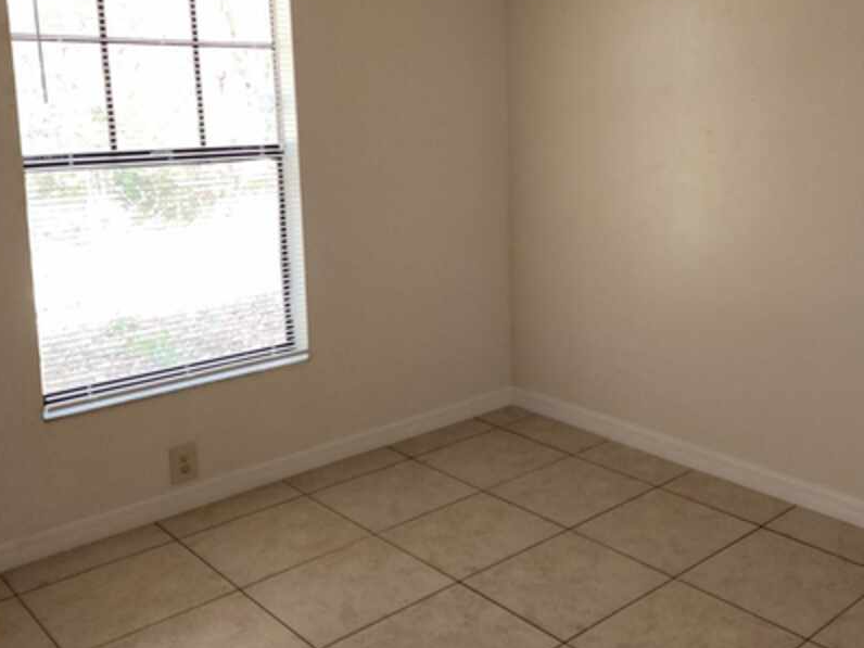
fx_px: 924
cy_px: 226
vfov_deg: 38.3
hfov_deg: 48.8
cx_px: 612
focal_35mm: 37
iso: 80
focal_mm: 6.4
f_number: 1.8
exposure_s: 1/60
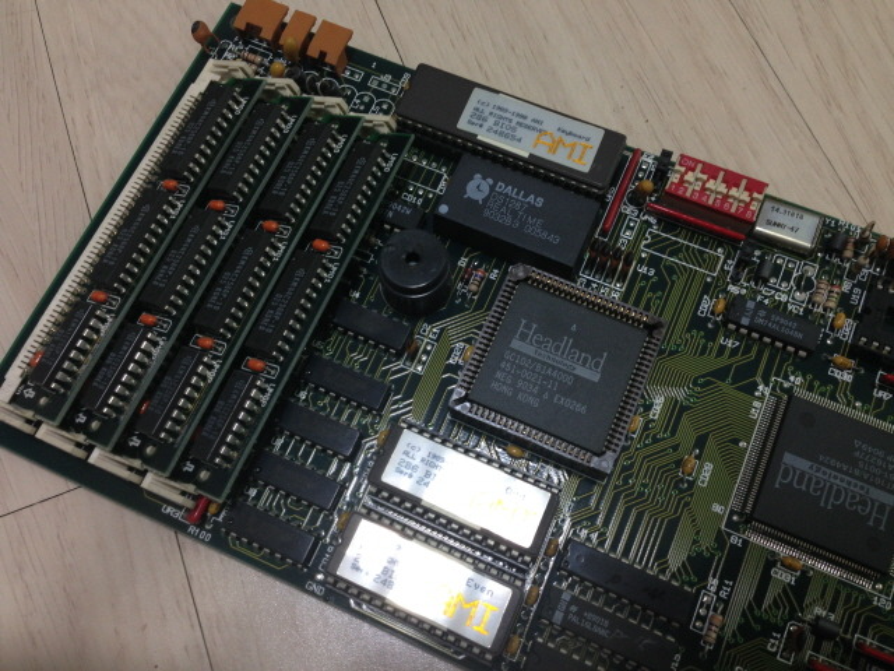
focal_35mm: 33
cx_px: 447
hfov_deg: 55.4
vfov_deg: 42.9
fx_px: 852
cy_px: 336
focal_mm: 4.12
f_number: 2.4
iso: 64
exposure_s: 1/20
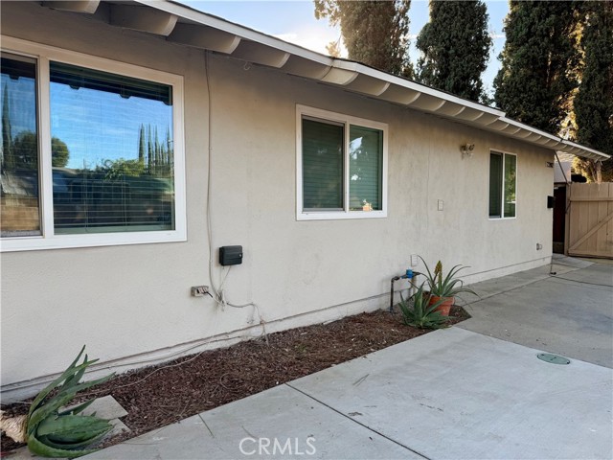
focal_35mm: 24
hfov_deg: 71.6
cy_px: 230
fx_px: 425
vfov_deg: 56.8
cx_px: 306
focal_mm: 6.76
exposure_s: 1/391
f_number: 1.78
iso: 80
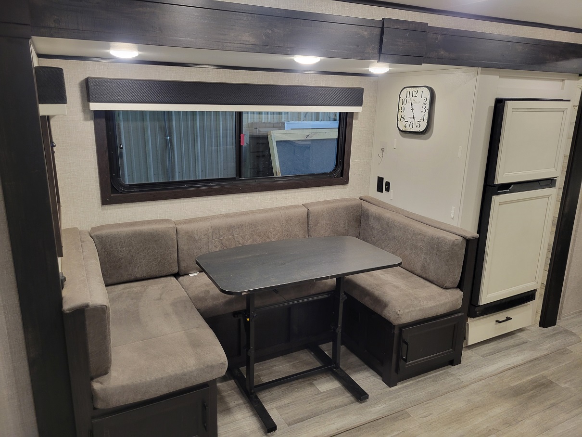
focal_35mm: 26
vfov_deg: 53.1
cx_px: 291
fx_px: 437
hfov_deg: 67.3
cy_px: 218
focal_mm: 5.4
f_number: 1.8
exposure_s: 1/40
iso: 200
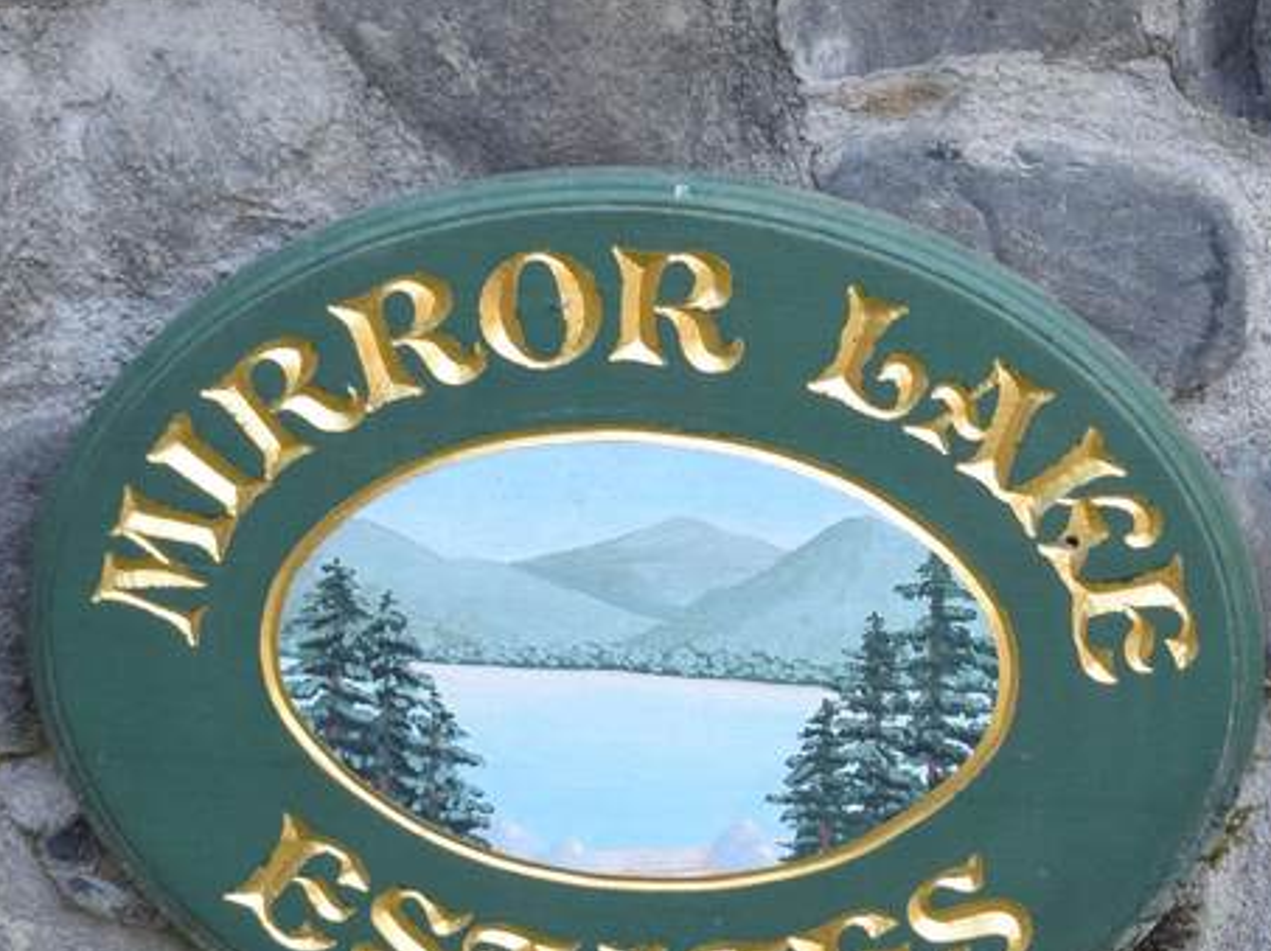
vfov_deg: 9.6
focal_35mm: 155
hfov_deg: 12.7
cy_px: 551
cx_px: 774
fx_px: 5687
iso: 400
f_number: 4.8
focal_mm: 38
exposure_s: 1/60
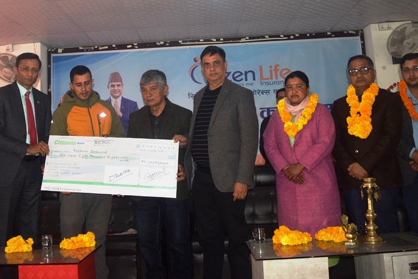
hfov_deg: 44.3
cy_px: 78
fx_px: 511
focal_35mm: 44
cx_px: 177
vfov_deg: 30.1
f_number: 3.5
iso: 100
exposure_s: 1/60
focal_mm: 20
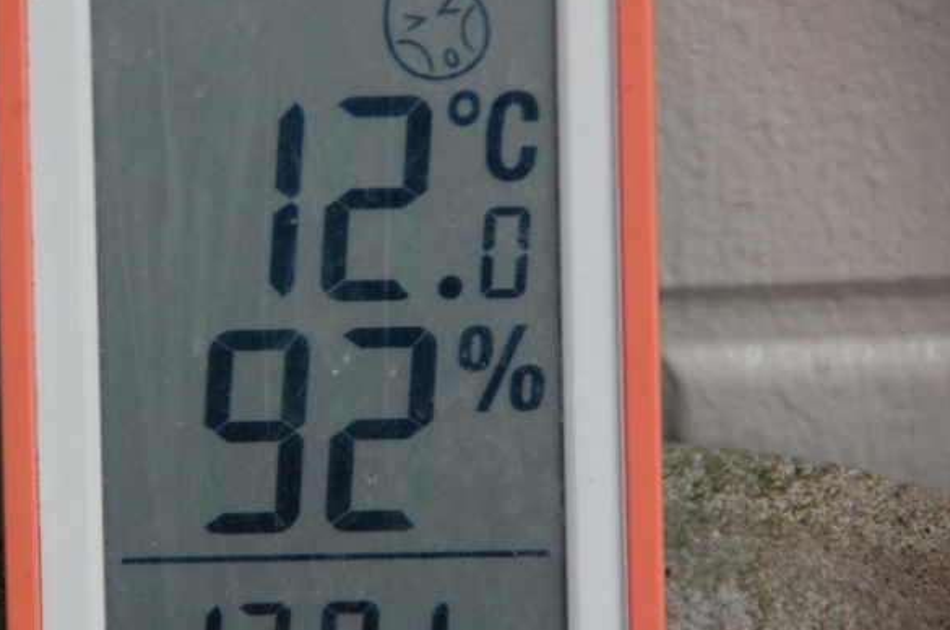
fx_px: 13515
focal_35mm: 513
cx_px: 304
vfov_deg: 2.7
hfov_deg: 4.0
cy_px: 334
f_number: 6.3
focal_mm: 250
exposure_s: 1/320
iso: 800
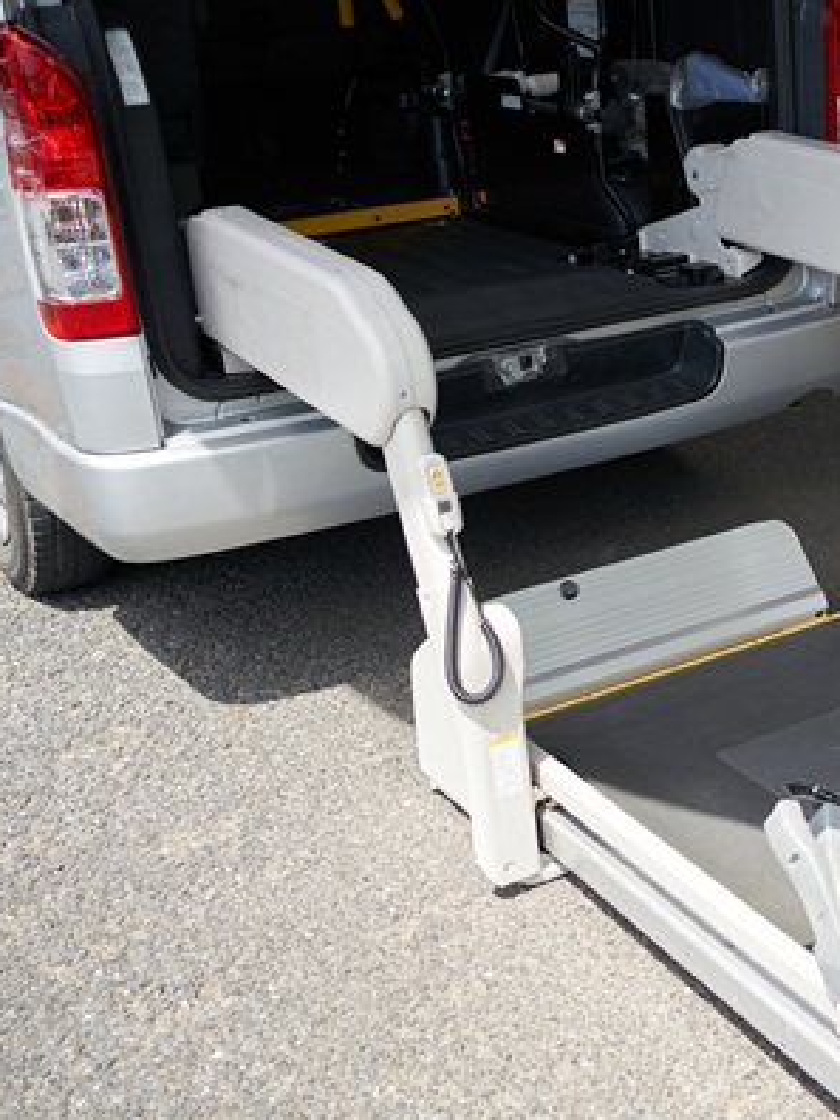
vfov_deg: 37.5
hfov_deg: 27.3
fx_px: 1650
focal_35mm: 51
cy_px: 563
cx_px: 795
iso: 250
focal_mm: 35
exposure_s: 1/1250
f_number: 3.2
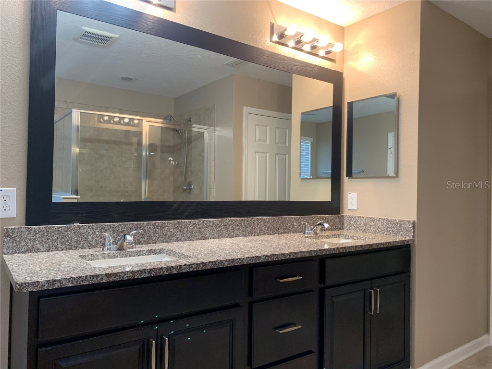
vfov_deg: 53.1
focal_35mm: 26
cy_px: 184
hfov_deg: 67.3
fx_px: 370
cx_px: 246
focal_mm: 4.25
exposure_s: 1/60
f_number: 1.8
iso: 100
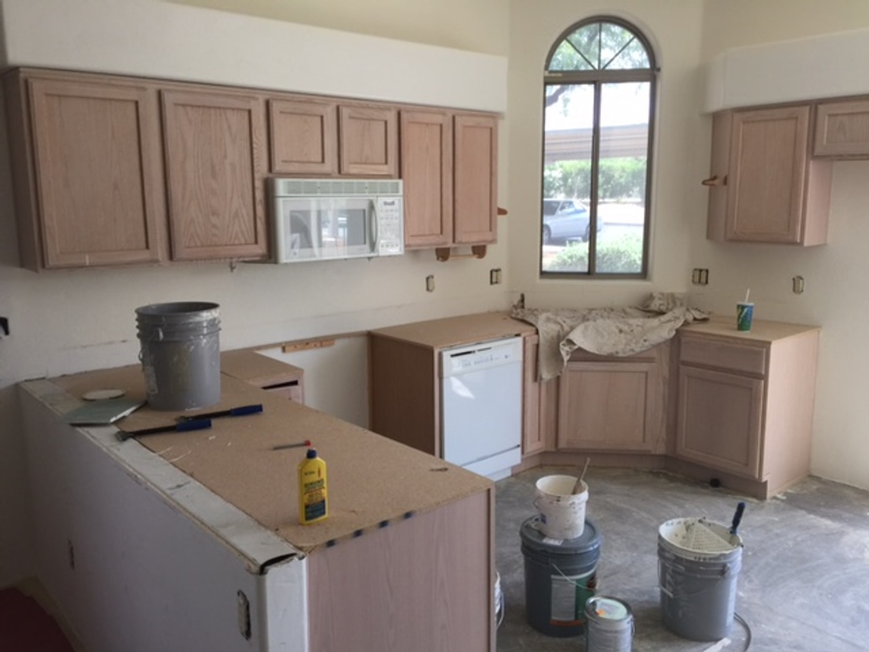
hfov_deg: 61.7
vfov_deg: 48.2
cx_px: 434
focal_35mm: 29
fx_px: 728
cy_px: 326
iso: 32
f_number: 2.2
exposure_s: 1/30
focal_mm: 4.15
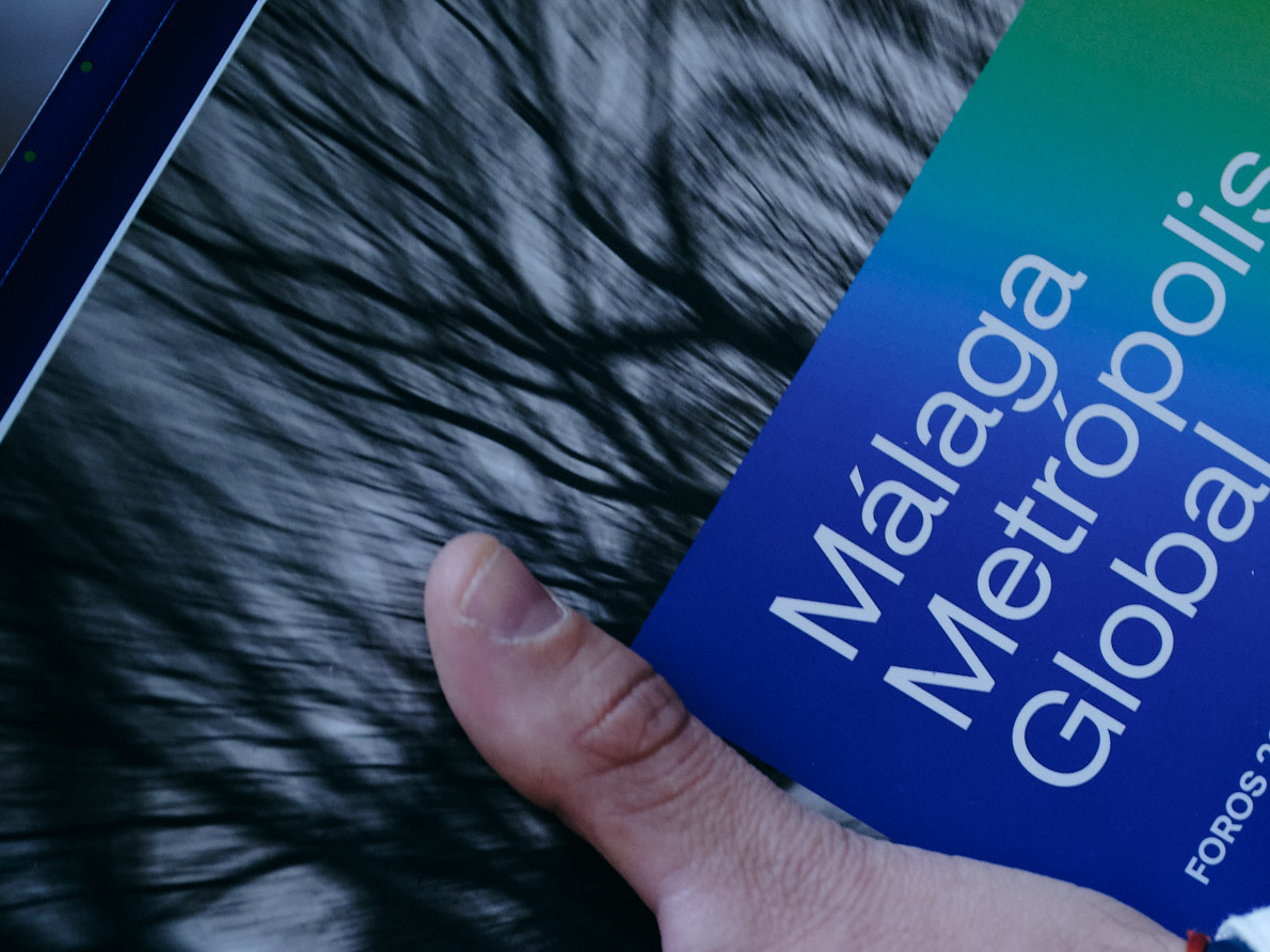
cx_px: 1030
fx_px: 11775
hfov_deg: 6.2
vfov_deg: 4.6
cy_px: 659
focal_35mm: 321
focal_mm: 129.2
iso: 1000
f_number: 2.8
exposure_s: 1/60
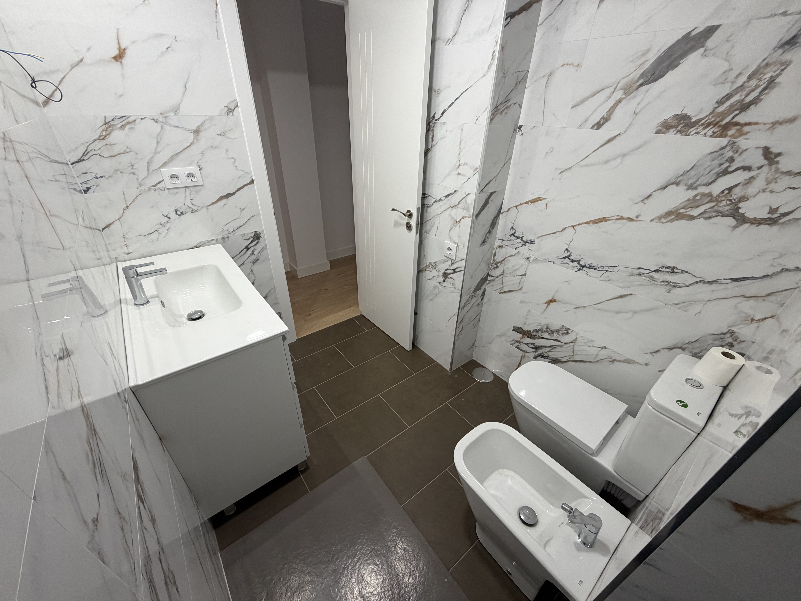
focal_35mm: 14
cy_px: 300
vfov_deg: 85.7
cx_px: 400
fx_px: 324
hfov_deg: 102.1
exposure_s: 1/100
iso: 125
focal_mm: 2.22
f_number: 2.2
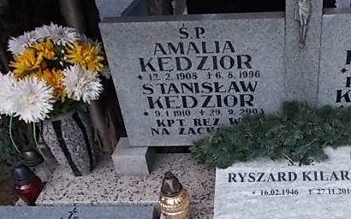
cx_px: 252
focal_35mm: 43
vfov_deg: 29.4
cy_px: 164
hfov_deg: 45.0
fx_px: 411
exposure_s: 1/250
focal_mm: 4.6
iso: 80
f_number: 3.2
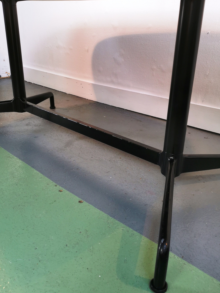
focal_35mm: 32
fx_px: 271
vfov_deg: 56.8
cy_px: 141
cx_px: 114
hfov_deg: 44.2
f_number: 1.8
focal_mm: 5.58
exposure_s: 1/100
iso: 64
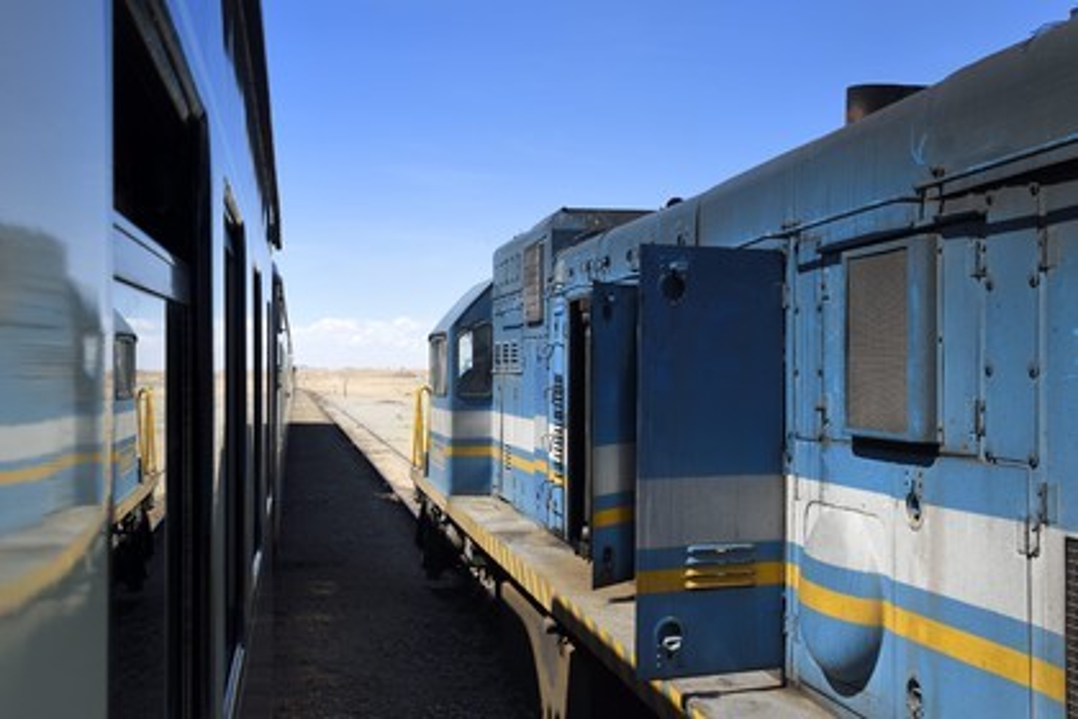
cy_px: 360
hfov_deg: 48.5
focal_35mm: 40
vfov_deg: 33.4
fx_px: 1198
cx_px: 539
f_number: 18
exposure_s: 1/125
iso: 200
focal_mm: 40
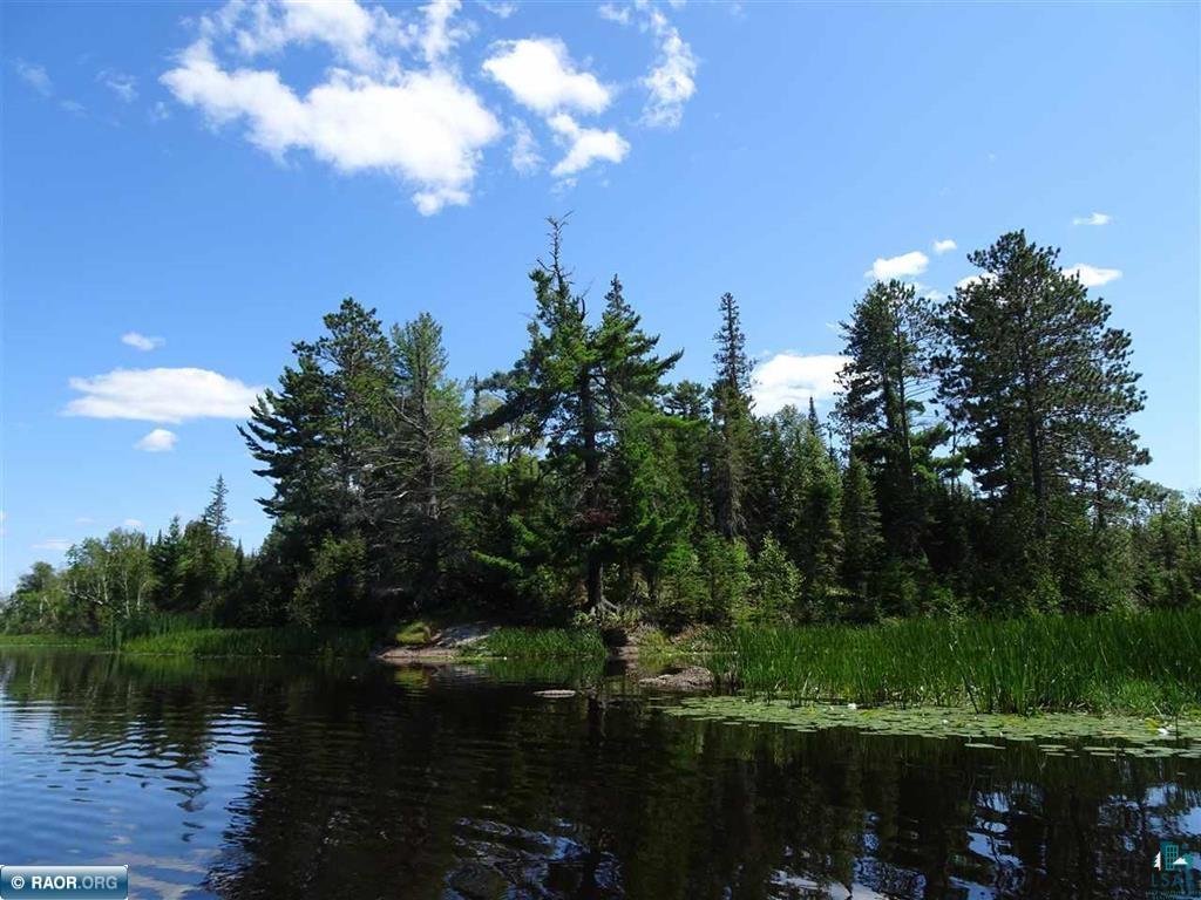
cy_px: 450
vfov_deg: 56.8
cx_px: 600
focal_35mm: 24
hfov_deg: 71.6
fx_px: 833
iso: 80
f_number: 3.5
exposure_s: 1/640
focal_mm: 4.1
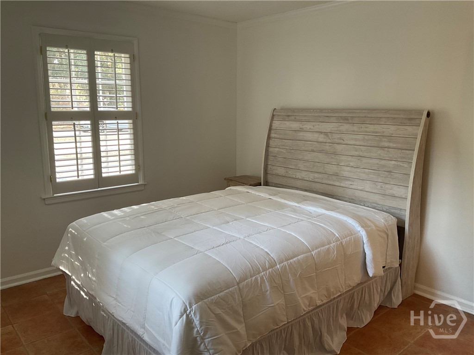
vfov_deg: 48.2
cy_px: 178
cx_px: 237
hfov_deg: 61.7
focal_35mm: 29
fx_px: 397
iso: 64
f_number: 1.8
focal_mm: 3
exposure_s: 1/60
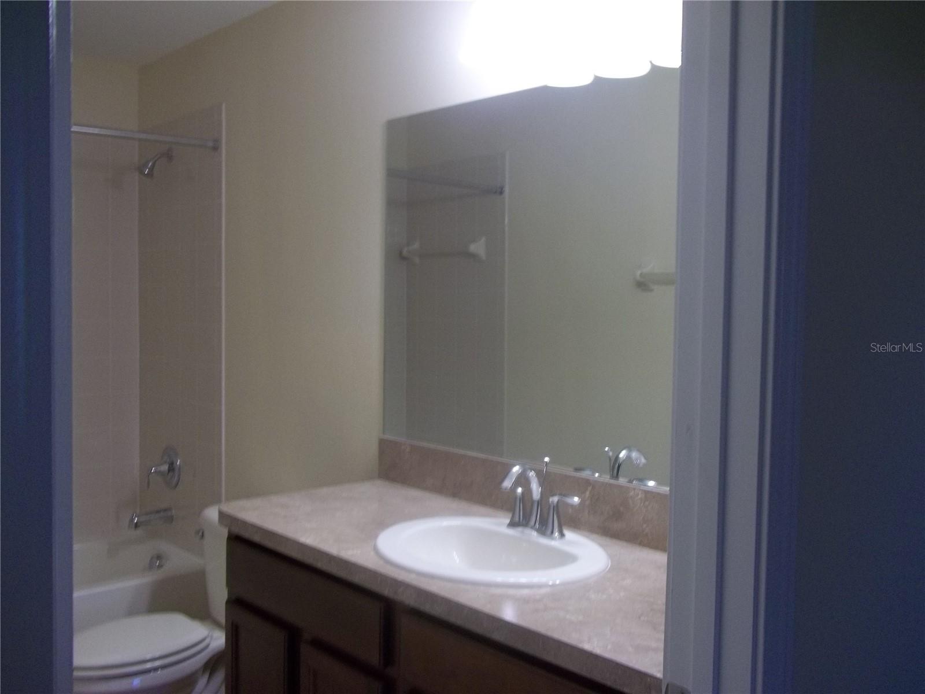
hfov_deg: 56.8
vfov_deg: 44.2
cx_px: 462
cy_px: 347
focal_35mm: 32
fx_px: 855
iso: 104
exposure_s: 1/30
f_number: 2.9
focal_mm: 5.7
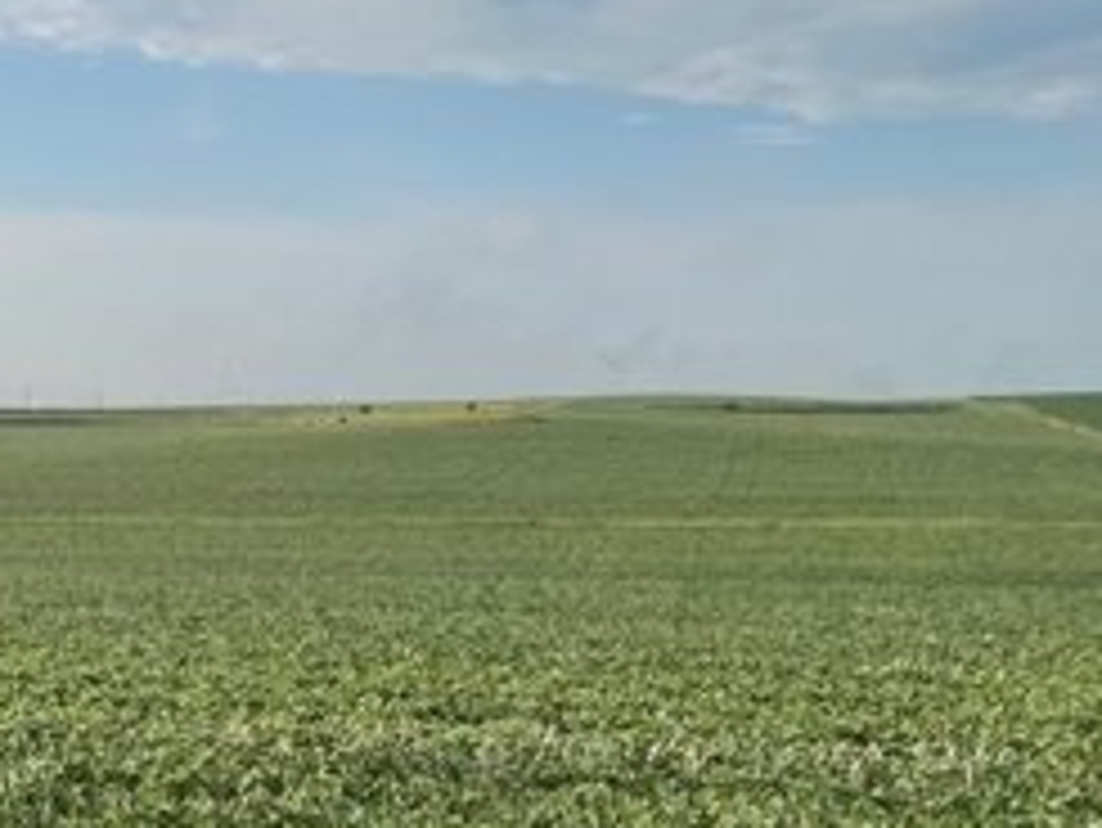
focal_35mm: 67
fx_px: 2134
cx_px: 191
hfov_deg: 28.2
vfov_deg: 21.9
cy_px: 560
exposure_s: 1/3731
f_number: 1.6
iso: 32
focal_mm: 4.2
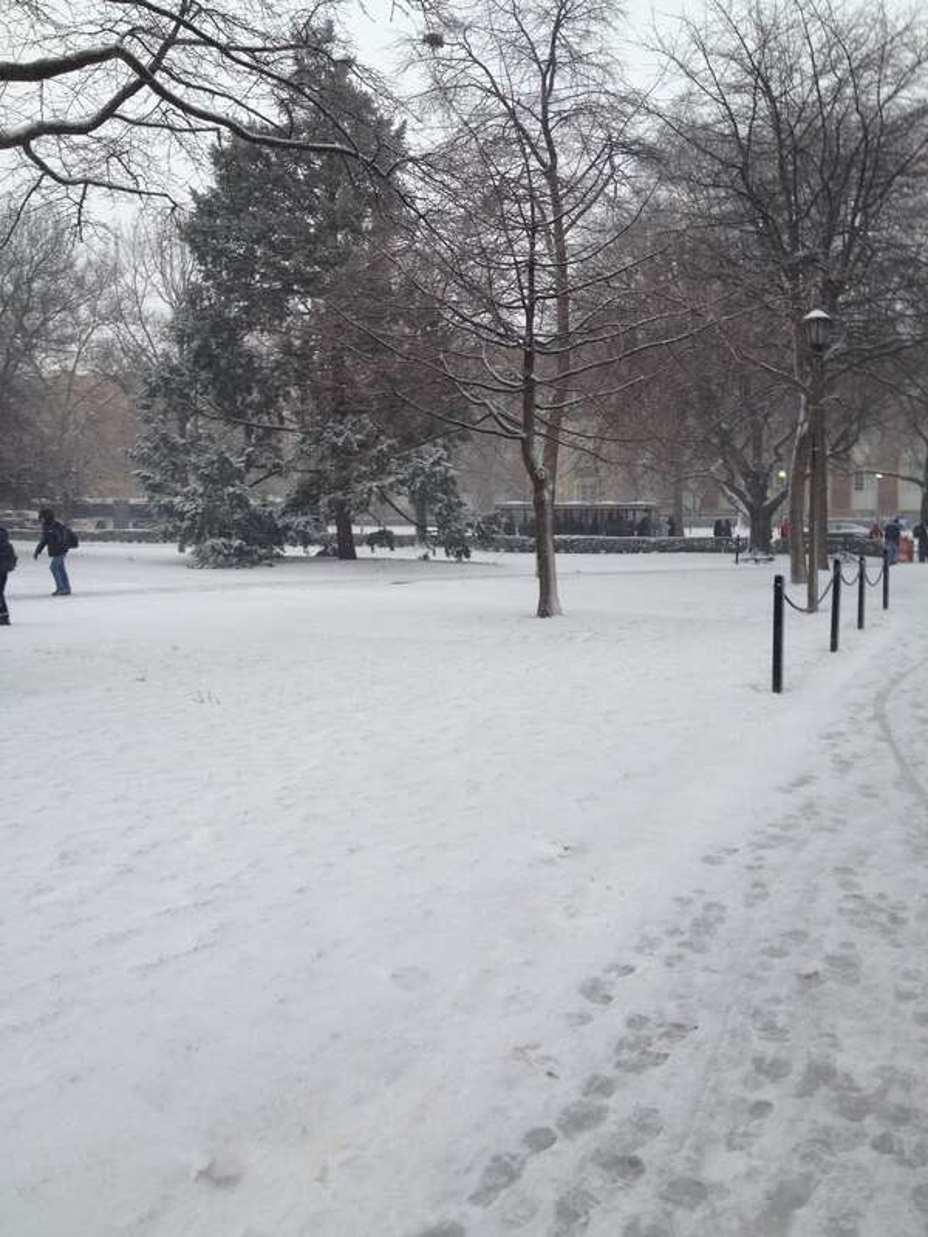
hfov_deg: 40.7
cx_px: 464
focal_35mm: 35
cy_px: 618
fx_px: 1251
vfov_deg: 52.6
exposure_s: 1/161
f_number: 2.4
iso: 50
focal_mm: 4.28
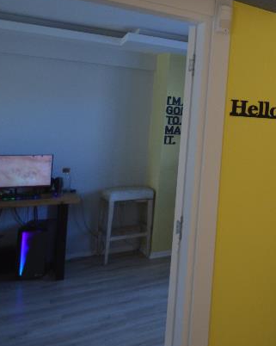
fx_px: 358
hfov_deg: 28.8
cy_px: 108
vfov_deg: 50.4
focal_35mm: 35
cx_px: 404
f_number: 4
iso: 400
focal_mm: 10
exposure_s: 1/60
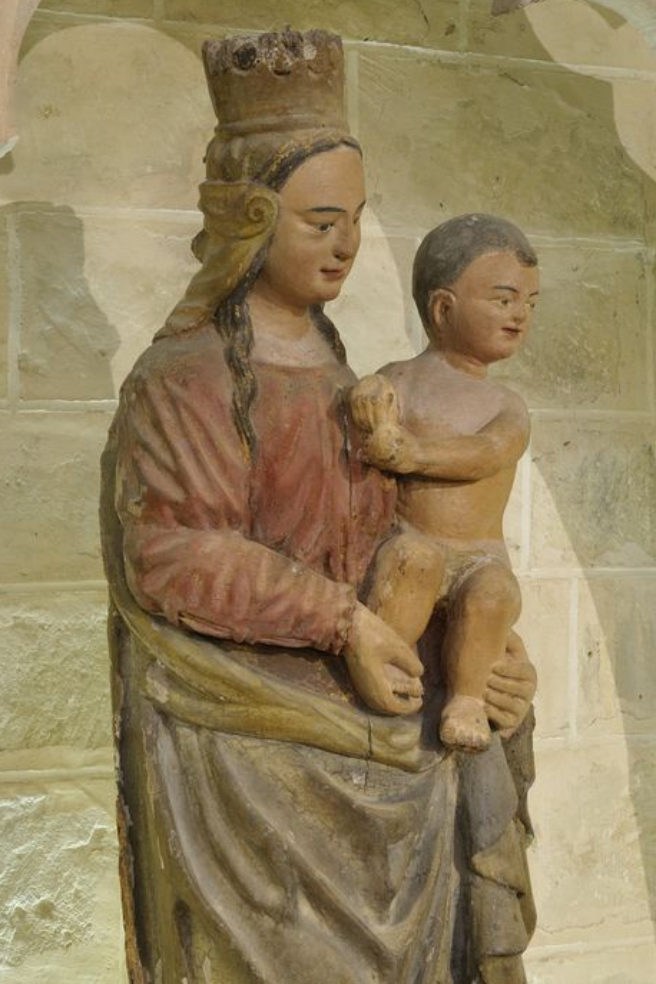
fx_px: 1667
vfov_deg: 32.9
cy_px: 484
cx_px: 325
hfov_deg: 22.3
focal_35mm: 61
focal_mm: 40
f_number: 8
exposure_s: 1/1.6
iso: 320
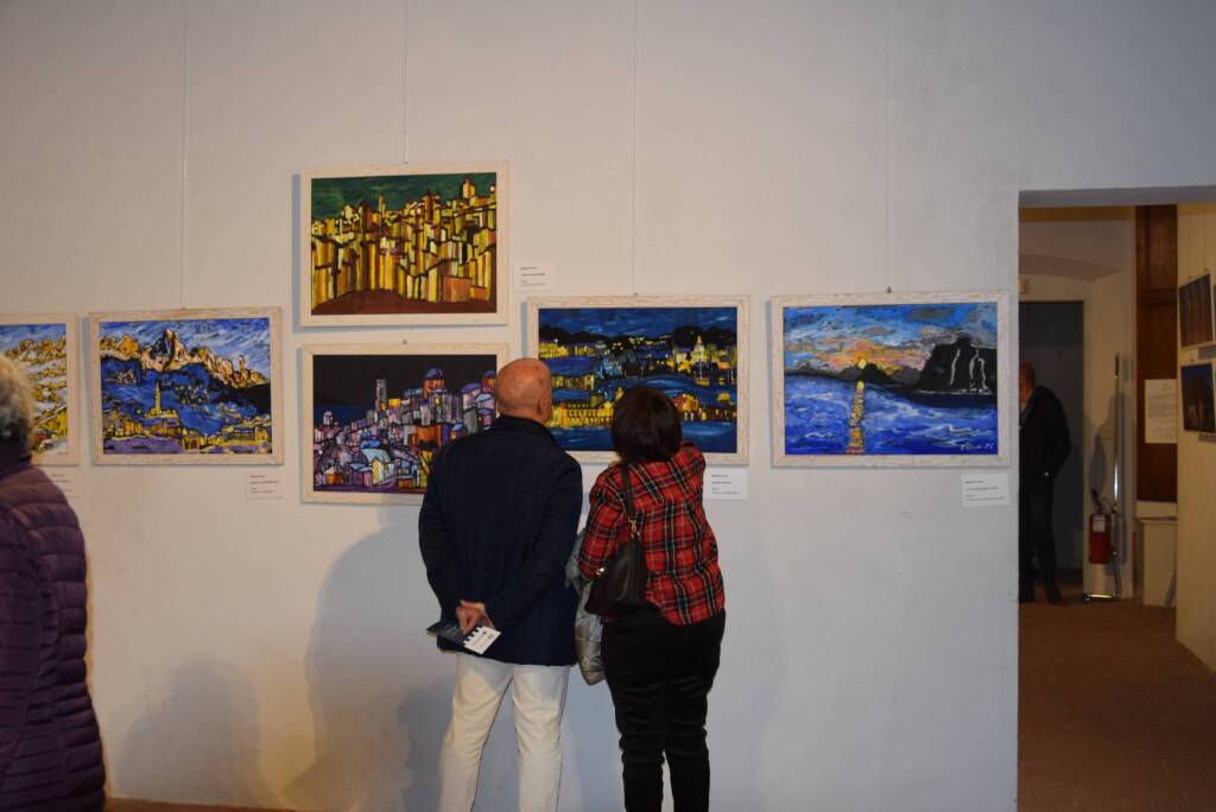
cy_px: 406
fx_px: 1419
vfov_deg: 31.9
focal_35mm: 42
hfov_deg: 46.4
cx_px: 608
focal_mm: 28
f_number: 4.2
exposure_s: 1/80
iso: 800
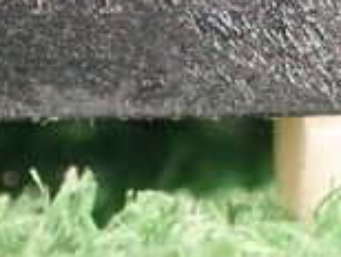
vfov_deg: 3.8
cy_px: -58
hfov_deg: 5.1
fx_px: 3838
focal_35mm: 389
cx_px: 226
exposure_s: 1/100
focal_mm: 18
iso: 800
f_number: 4.9
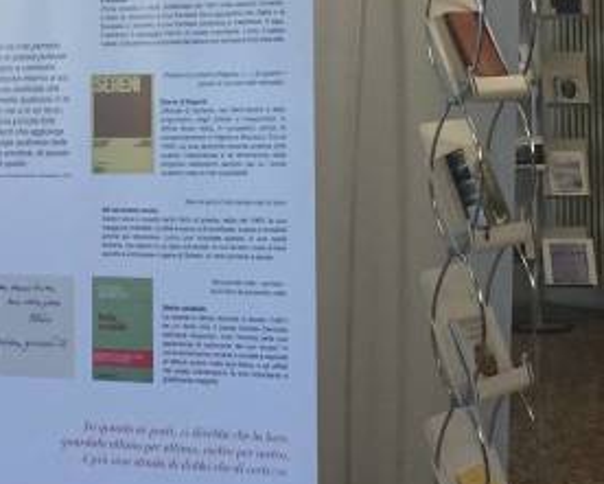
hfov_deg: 18.1
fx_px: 1878
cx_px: 98
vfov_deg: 14.6
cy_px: 96
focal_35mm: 105
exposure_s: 1/30
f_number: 2.2
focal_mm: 4.15
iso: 50
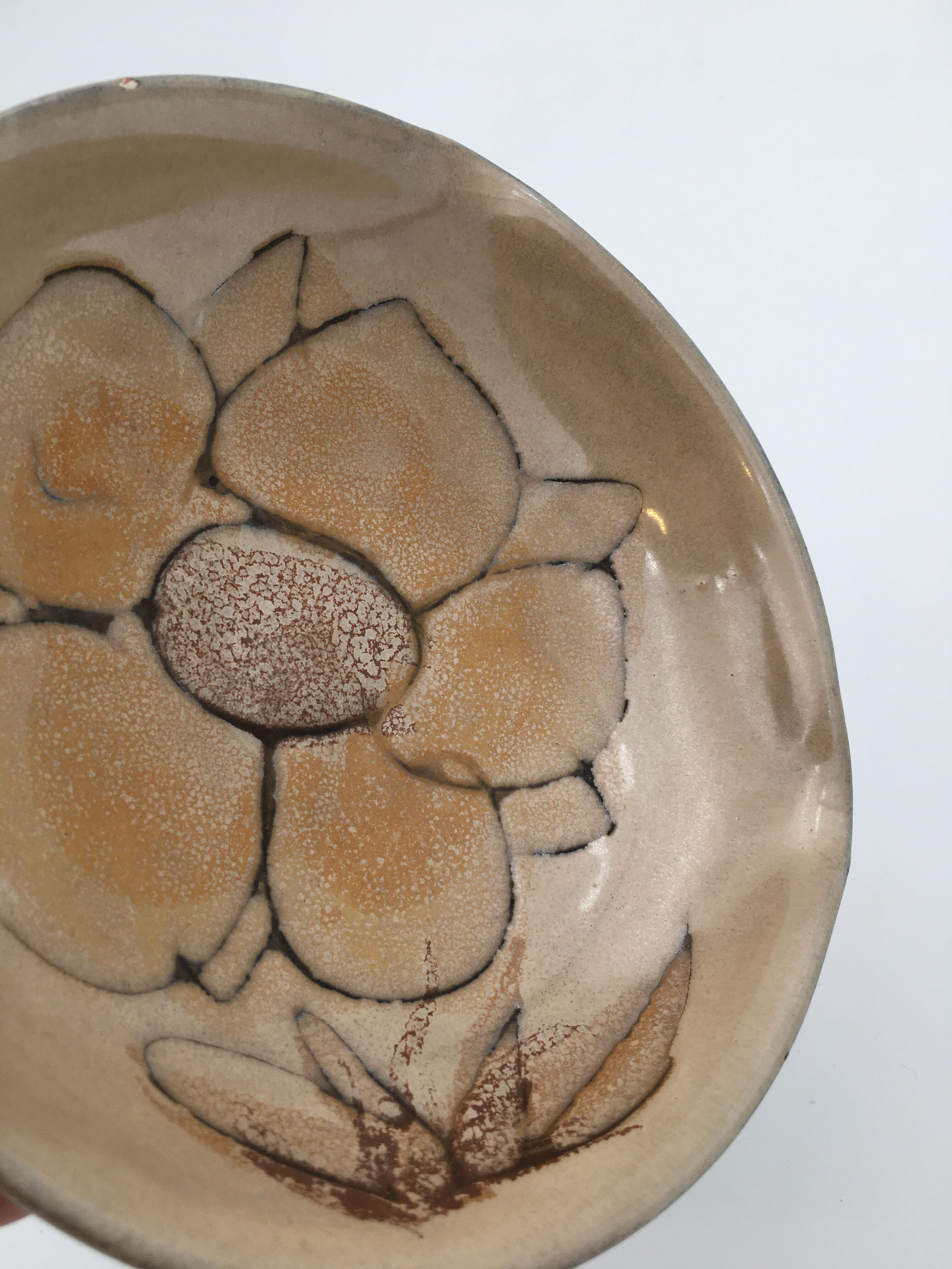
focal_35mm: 29
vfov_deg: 61.7
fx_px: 1063
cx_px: 476
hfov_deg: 48.2
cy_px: 634
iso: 32
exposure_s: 1/120
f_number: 2.2
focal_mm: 4.15
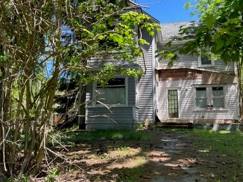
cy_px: 80
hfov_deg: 55.3
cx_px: 125
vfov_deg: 42.9
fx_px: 232
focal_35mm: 33
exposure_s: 1/808
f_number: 1.5
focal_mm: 5.7
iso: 50
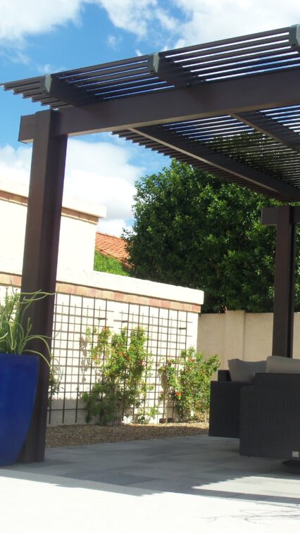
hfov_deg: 20.3
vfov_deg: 37.2
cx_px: 344
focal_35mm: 56
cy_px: 266
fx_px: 792
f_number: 9.2
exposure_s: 1/100
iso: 80
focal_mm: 6.7
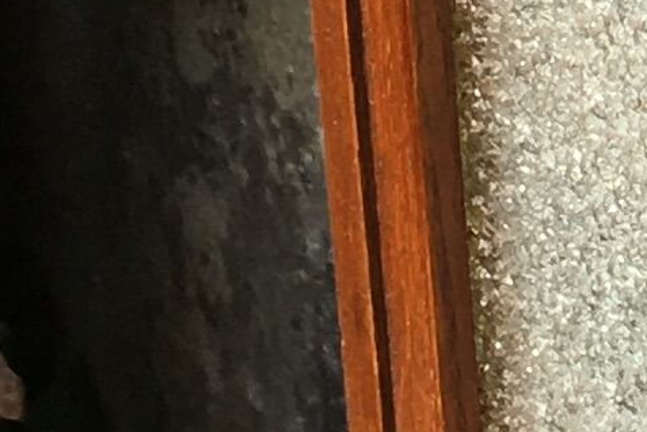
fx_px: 4583
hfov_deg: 7.3
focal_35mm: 255
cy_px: -341
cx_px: 1786
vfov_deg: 5.3
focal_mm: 4.15
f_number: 2.2
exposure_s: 1/509
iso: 25
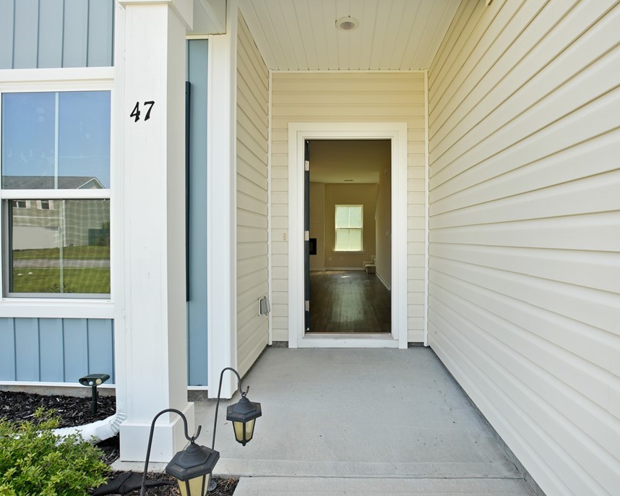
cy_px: 247
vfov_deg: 70.8
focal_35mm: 19
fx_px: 349
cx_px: 340
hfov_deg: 83.1
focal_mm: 16
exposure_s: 1/40
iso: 320
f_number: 9
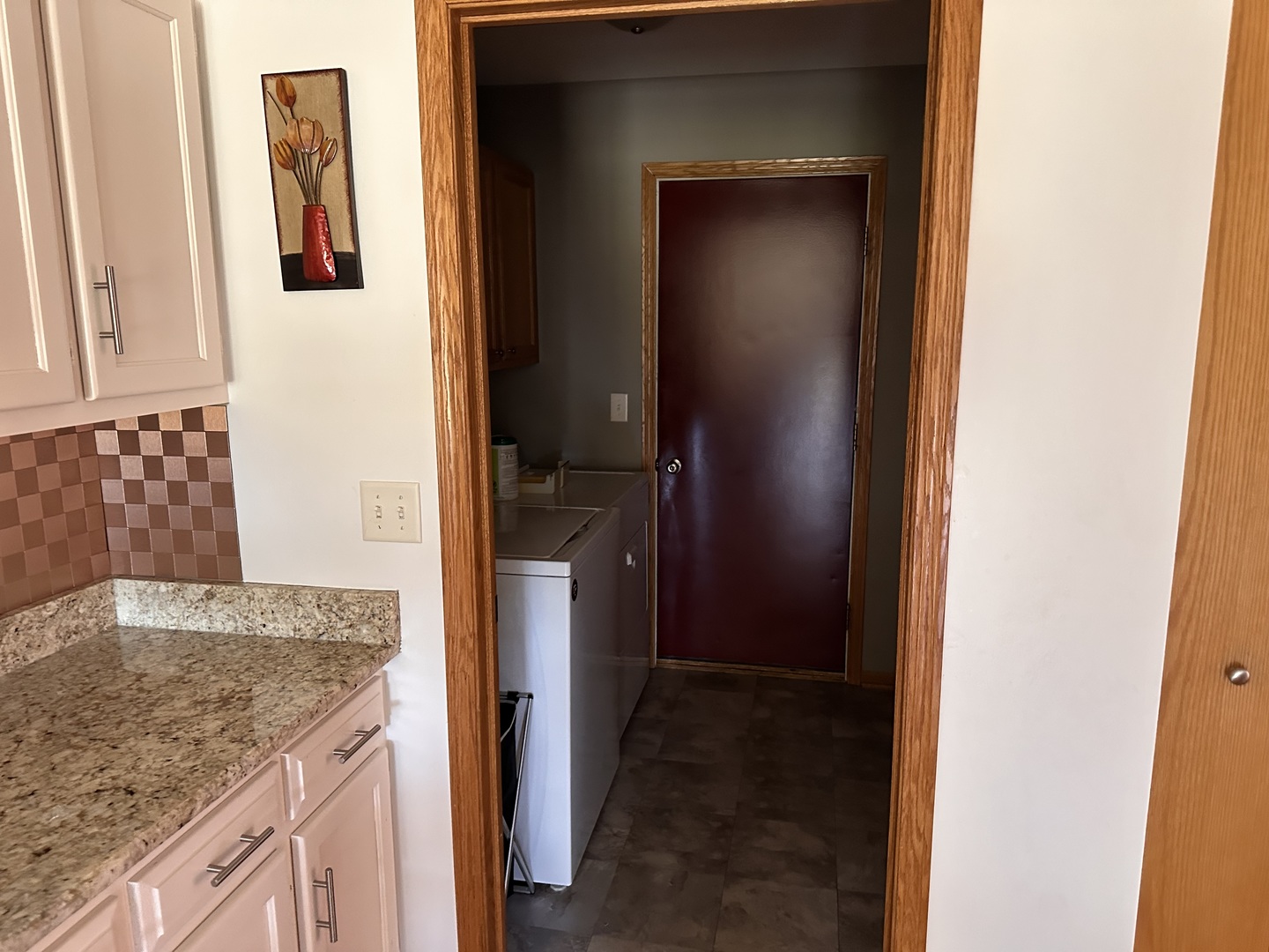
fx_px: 880
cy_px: 476
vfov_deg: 56.8
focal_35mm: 24
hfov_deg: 71.6
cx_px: 634
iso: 640
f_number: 1.78
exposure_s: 1/60
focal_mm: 6.86
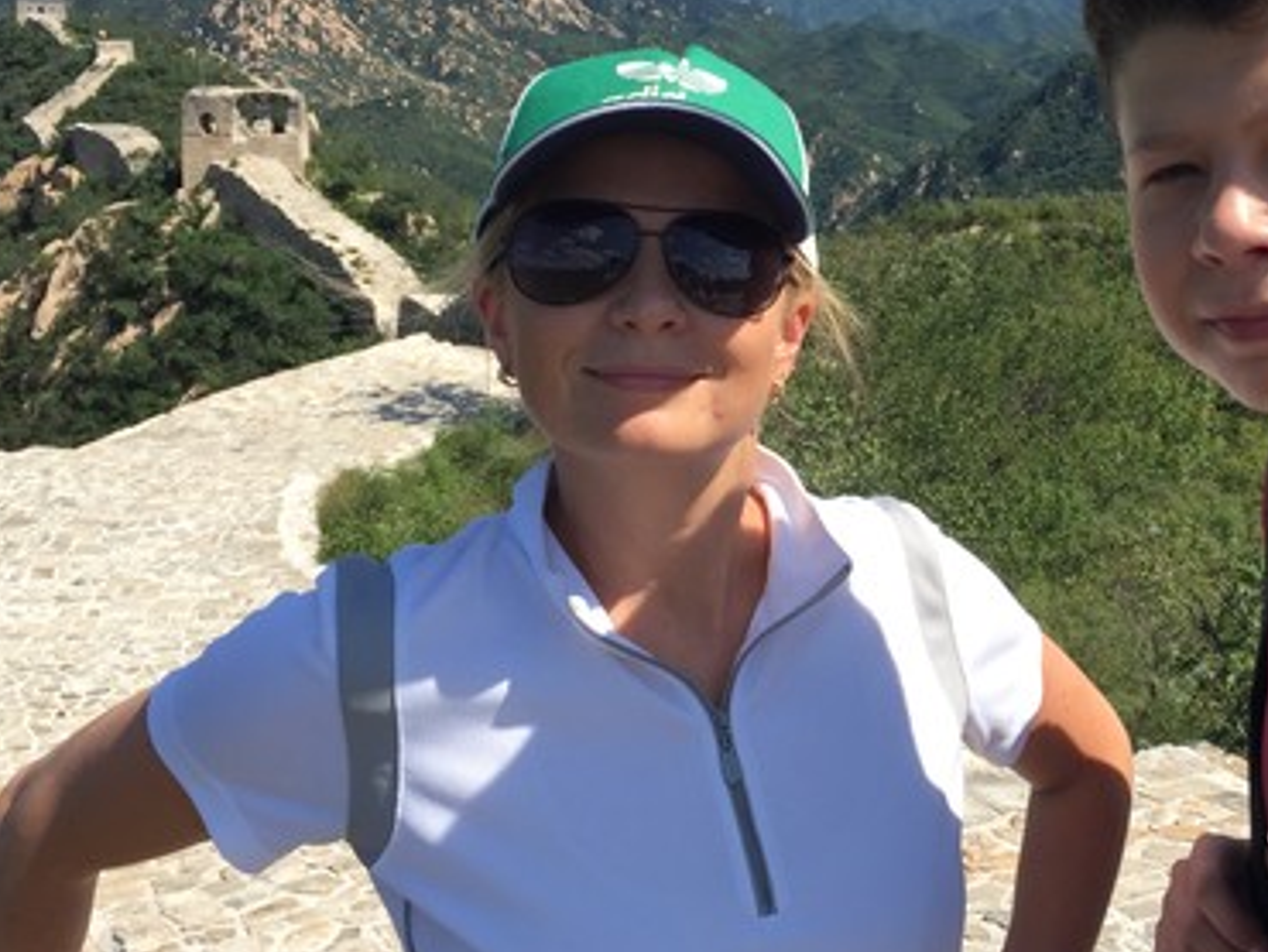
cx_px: 864
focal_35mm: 47
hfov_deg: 39.8
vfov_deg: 30.7
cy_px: 308
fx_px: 1723
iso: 32
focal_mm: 4.15
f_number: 2.2
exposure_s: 1/1647
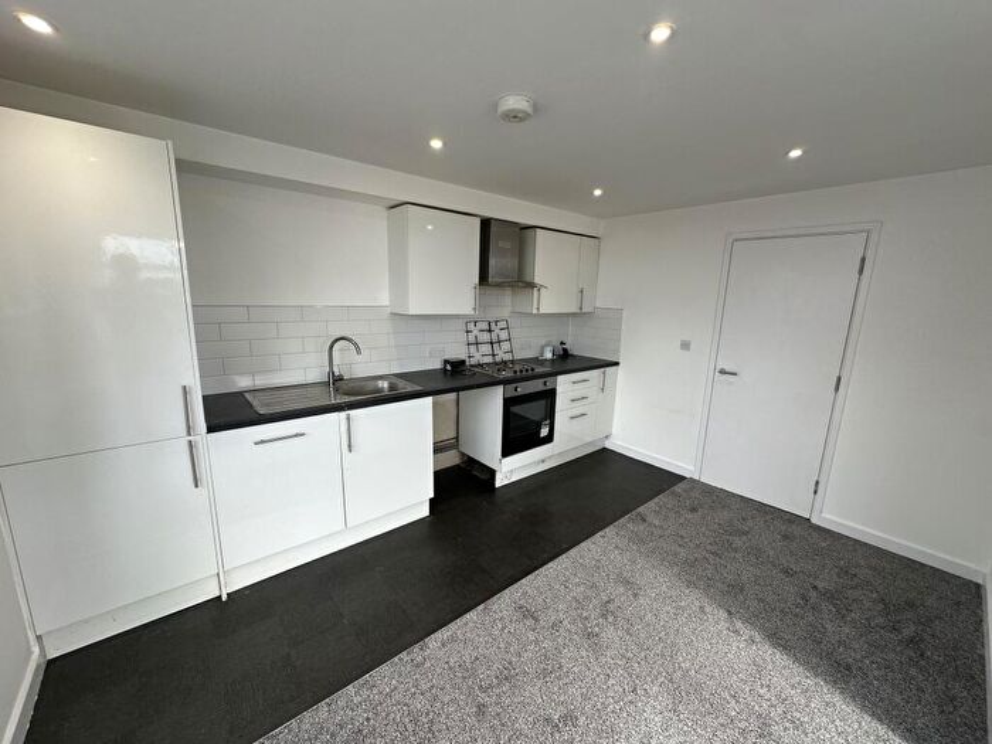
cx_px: 496
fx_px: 401
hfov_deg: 102.1
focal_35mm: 14
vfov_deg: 85.7
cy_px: 372
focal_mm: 2.22
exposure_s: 1/100
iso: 64
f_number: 2.2
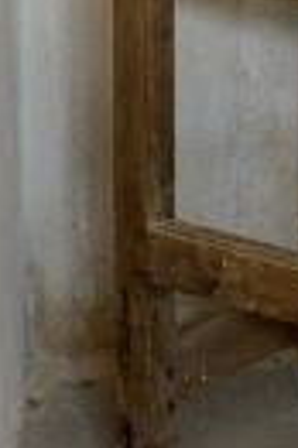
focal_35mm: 206
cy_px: -171
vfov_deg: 9.8
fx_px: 2564
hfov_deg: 6.5
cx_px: 545
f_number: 16
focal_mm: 35
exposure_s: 1
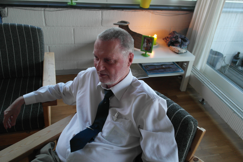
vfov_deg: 43.6
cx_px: 122
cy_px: 81
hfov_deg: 61.9
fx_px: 202
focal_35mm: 30
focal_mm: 20
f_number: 3.5
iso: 800
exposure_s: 1/20
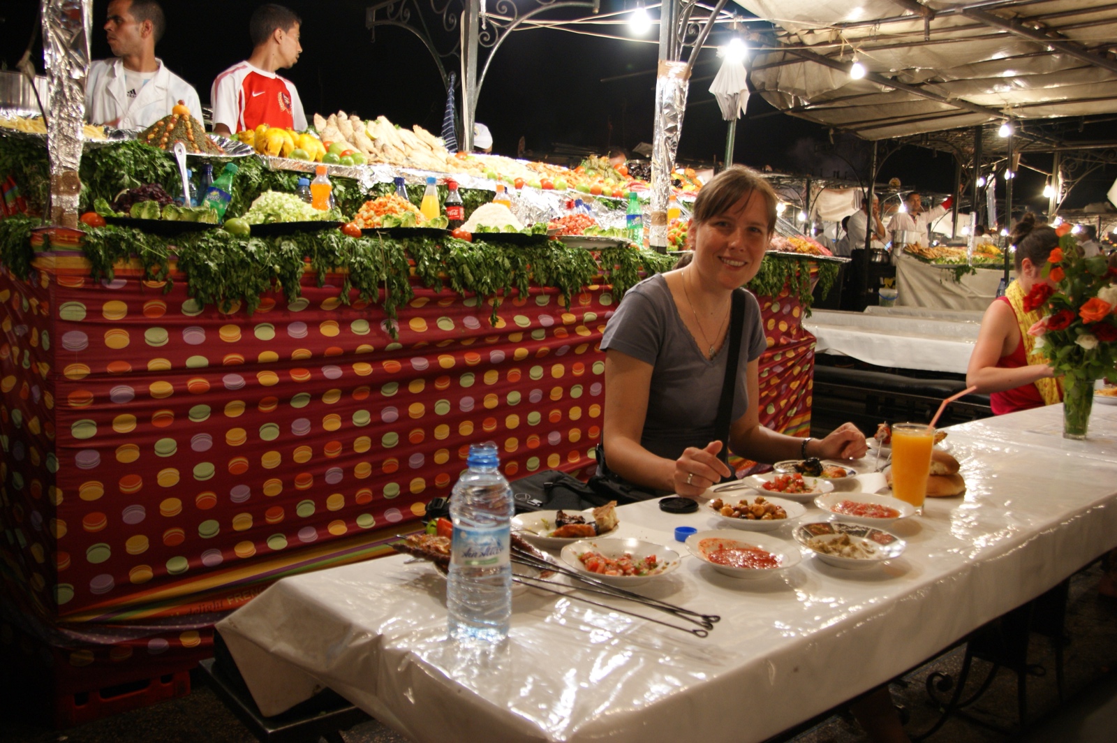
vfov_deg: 43.5
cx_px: 558
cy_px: 372
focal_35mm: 30
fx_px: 930
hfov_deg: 62.0
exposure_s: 1/30
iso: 400
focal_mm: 20
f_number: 3.5
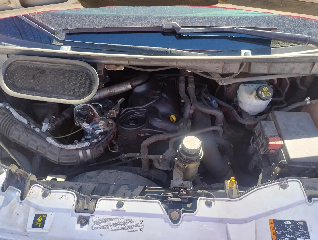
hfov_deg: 71.5
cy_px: 120
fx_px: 221
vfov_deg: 56.9
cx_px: 159
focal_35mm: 24
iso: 100
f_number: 1.8
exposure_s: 1/185
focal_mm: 5.56
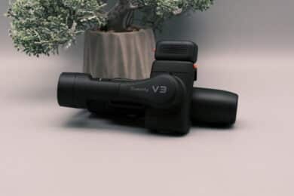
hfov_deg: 33.9
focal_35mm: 59
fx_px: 482
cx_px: 147
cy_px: 98
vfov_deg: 23.0
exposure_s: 1/120
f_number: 7.1
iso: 640
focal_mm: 39.6
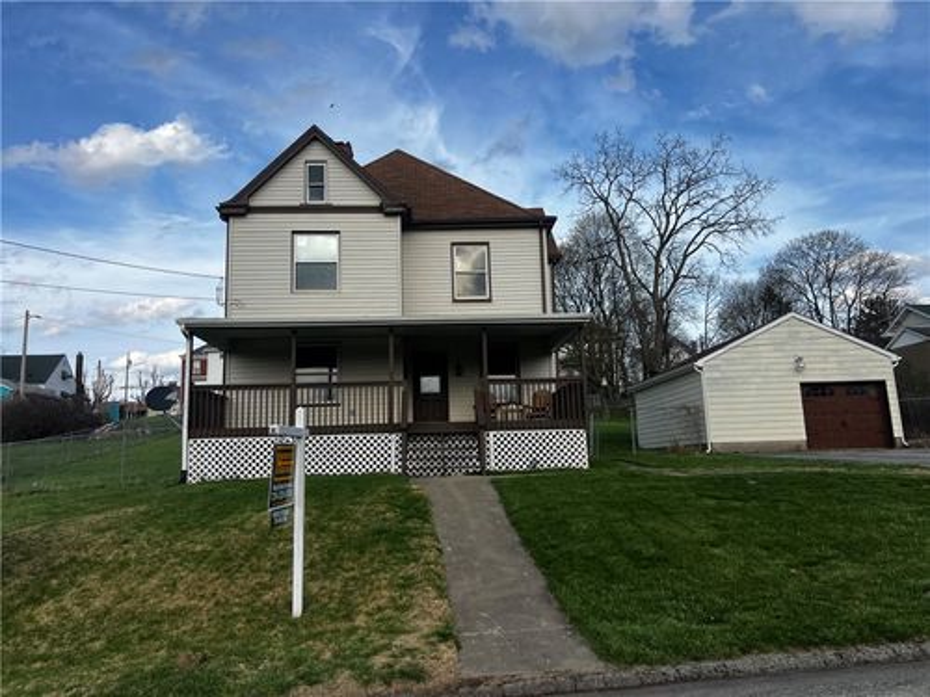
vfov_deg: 53.1
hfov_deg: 67.3
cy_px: 348
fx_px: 699
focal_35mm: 26
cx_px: 465
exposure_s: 1/3077
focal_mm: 5.7
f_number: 1.5
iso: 50
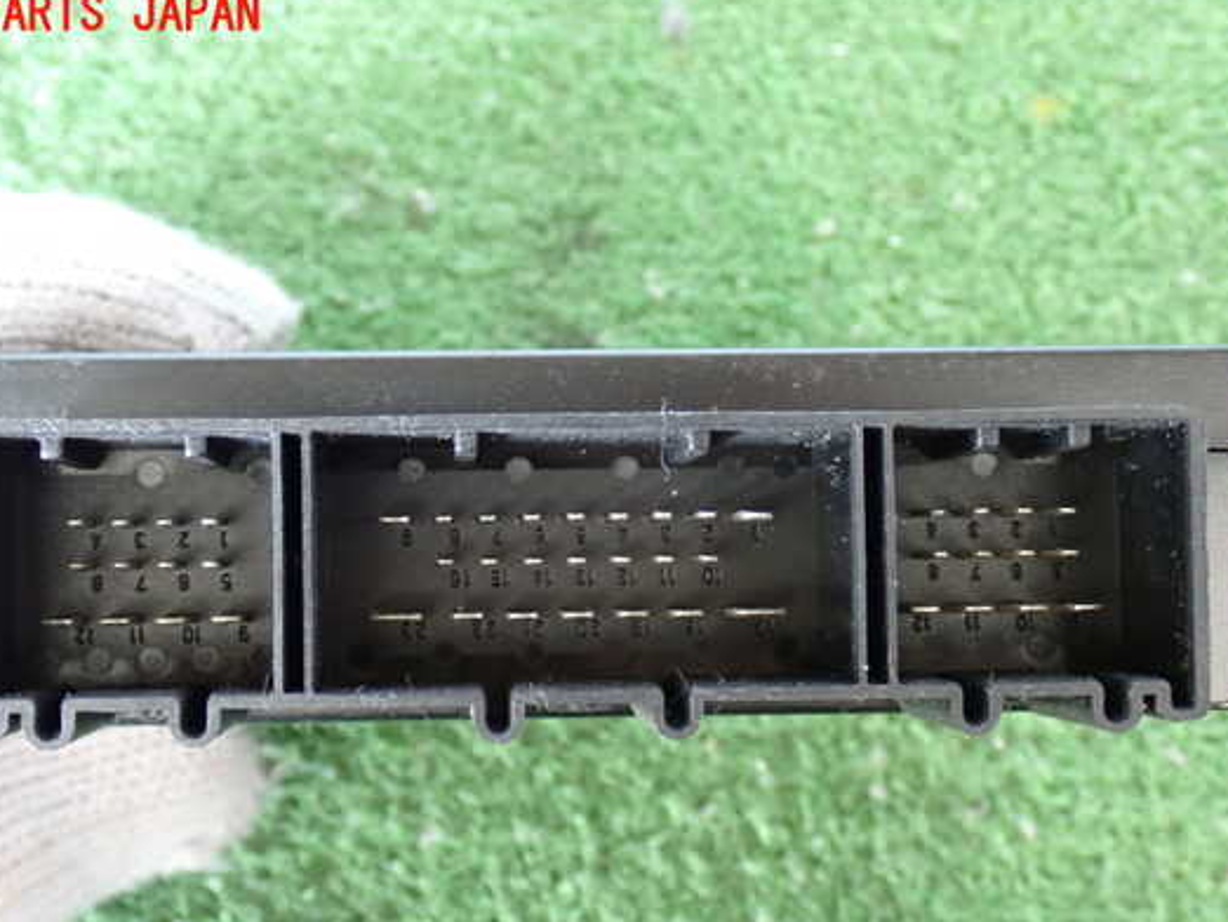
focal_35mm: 54
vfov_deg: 27.0
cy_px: 515
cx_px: 539
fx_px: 1917
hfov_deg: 35.5
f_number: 3.1
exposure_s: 1/20
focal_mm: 8.4
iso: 800
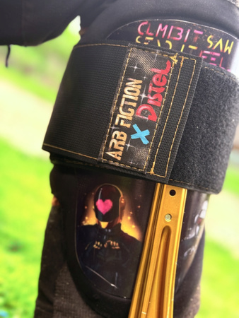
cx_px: 120
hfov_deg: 30.3
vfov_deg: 39.6
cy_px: 159
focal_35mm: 48
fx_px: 441
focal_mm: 6.76
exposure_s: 1/337
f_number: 1.78
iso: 64
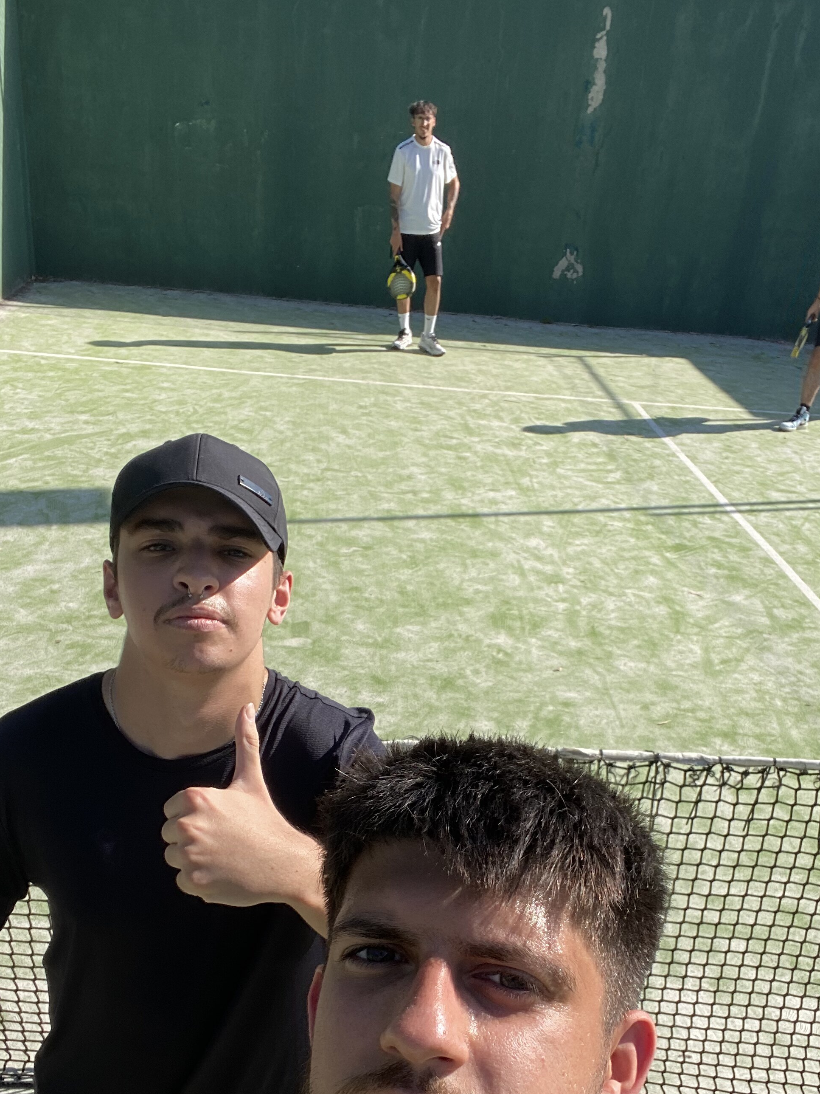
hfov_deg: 39.7
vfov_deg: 50.2
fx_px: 1137
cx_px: 413
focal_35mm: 36
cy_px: 753
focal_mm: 2.71
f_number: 2.2
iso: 25
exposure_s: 1/643
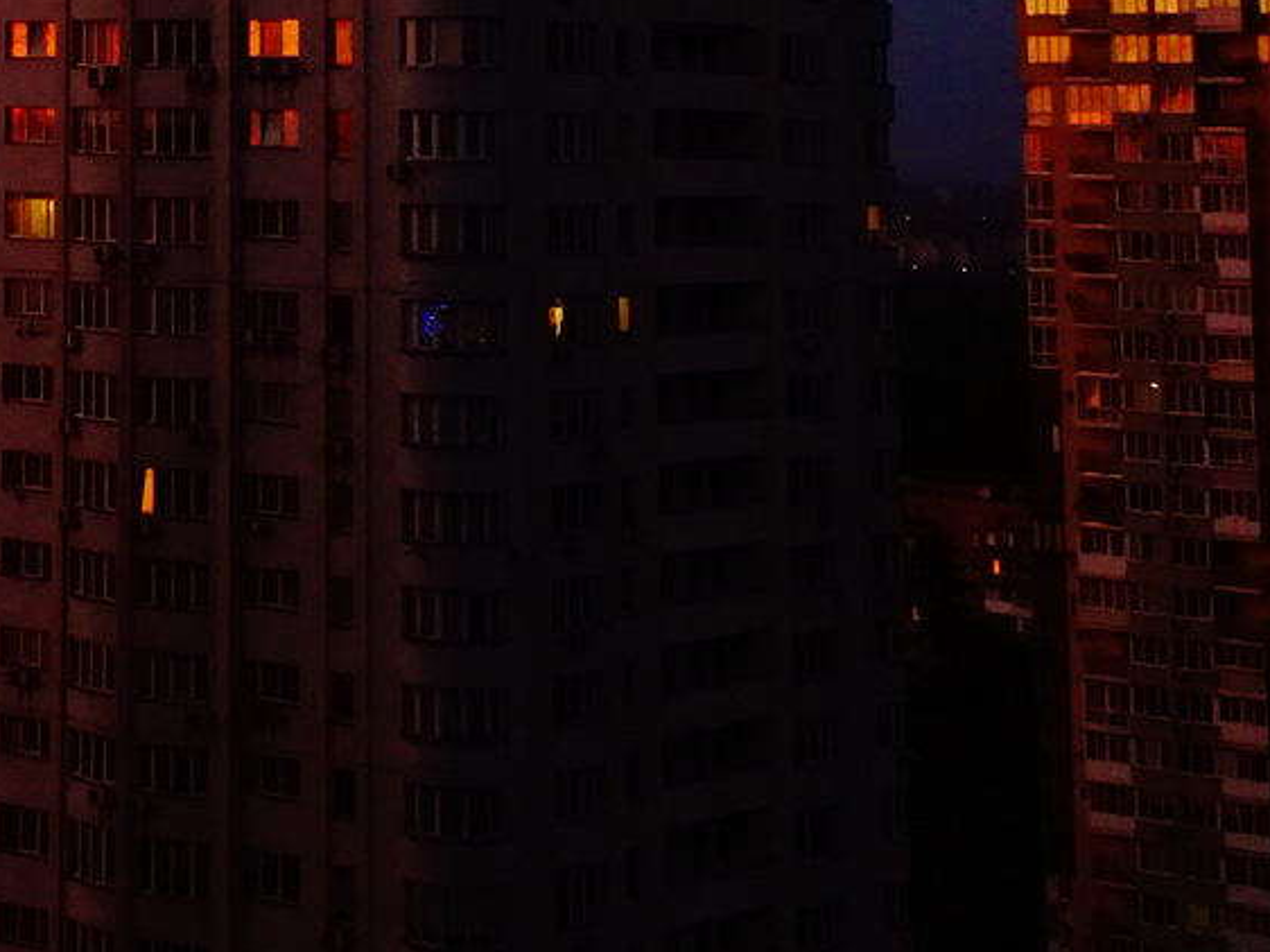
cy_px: -308
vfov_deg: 15.0
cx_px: -192
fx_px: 3447
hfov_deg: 19.8
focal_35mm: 94
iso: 400
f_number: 4
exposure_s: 1/40
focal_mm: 5.61
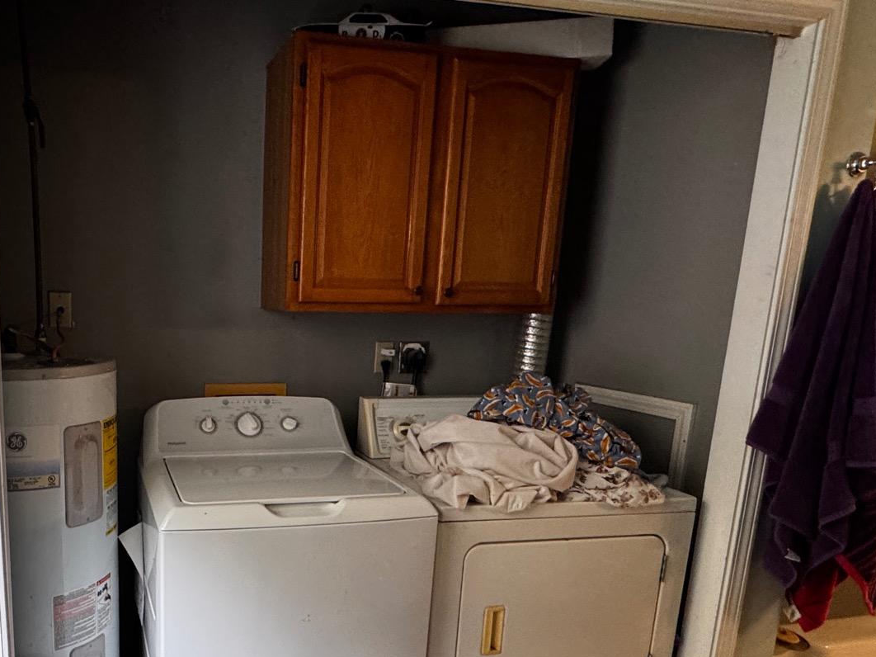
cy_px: 436
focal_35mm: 27
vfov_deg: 50.5
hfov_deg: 61.6
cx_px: 219
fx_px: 683
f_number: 2.2
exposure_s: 1/60
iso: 320
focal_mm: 2.22
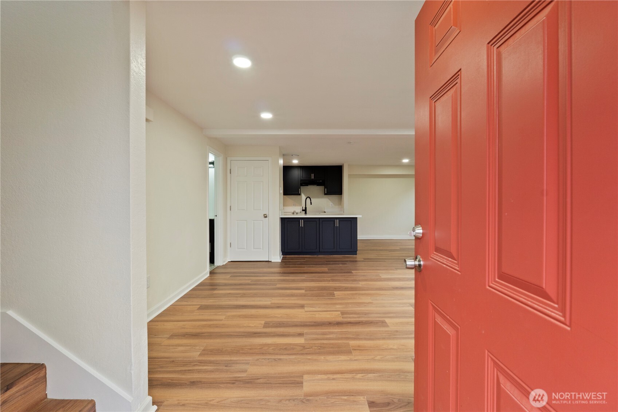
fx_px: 257
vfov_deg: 77.3
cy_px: 206
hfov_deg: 100.4
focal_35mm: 15
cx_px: 309
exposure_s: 1/5
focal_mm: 10
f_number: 9
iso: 250
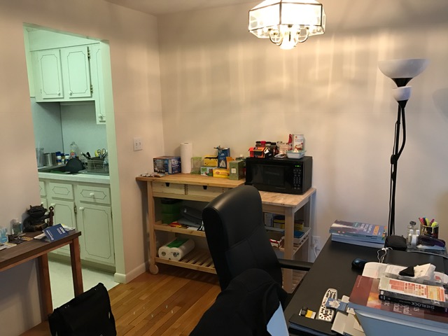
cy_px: 168
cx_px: 224
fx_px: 362
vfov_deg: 49.7
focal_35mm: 28
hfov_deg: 63.4
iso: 50
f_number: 1.8
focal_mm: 3.99
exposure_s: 1/15
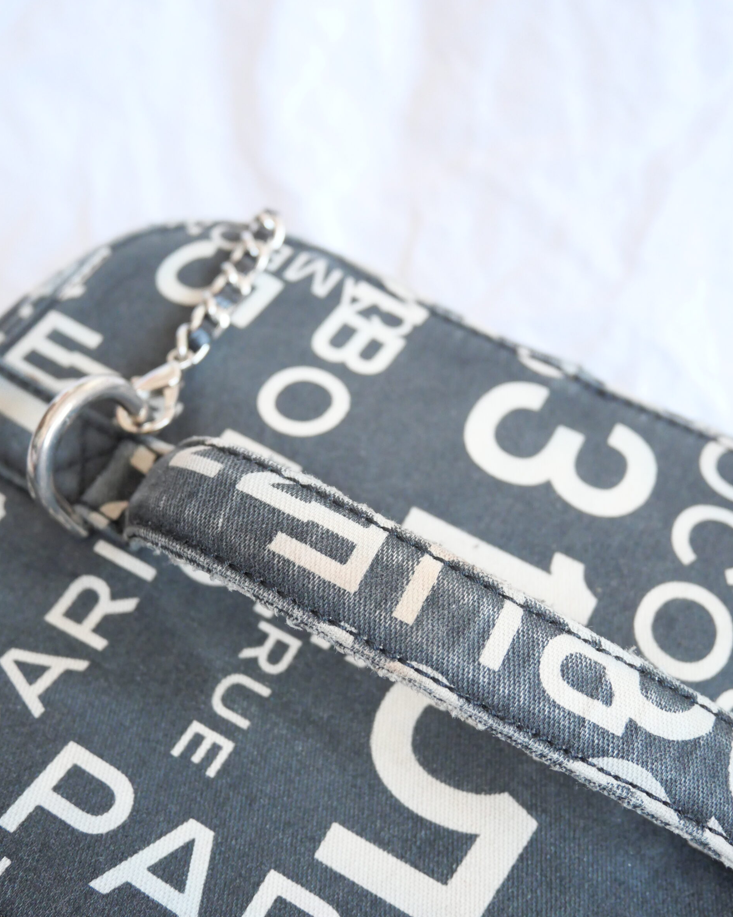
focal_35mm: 34
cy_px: 457
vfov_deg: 52.8
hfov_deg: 43.3
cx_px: 360
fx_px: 922
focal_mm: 16
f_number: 3.9
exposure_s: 1/60
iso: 2000
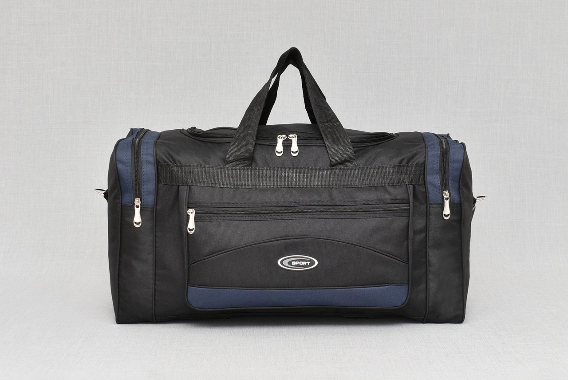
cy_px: 190
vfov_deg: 29.0
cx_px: 284
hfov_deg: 42.3
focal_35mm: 46
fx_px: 734
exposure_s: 1/60
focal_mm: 31
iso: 100
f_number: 5.6
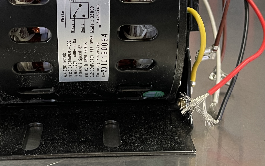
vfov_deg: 18.2
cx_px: 117
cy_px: -17
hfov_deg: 29.7
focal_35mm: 69
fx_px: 498
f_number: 1.6
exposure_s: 1/60
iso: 200
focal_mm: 5.1
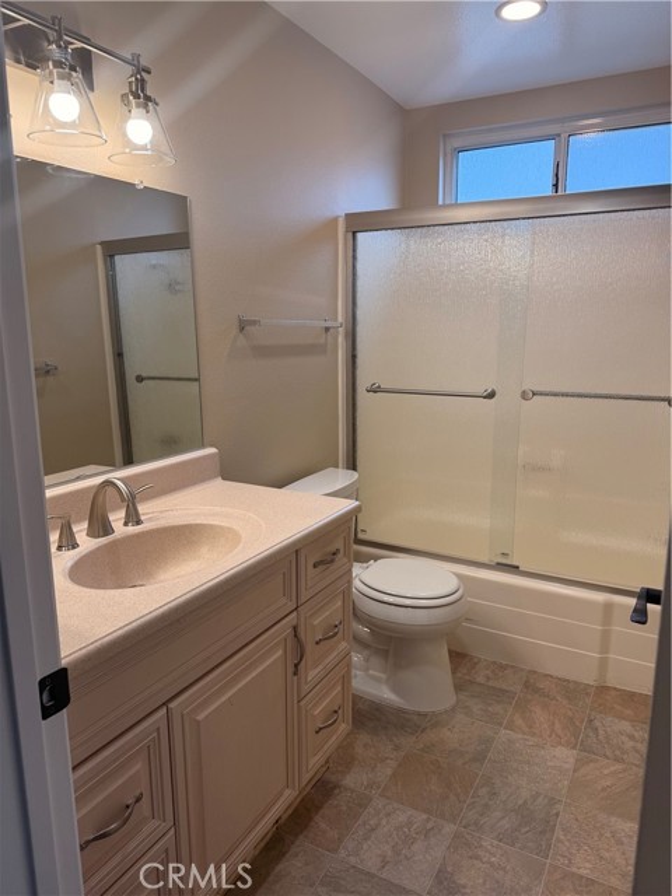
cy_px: 448
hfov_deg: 56.8
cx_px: 336
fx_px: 621
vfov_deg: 71.6
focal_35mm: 24
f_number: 1.78
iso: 100
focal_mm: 6.76
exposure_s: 1/244
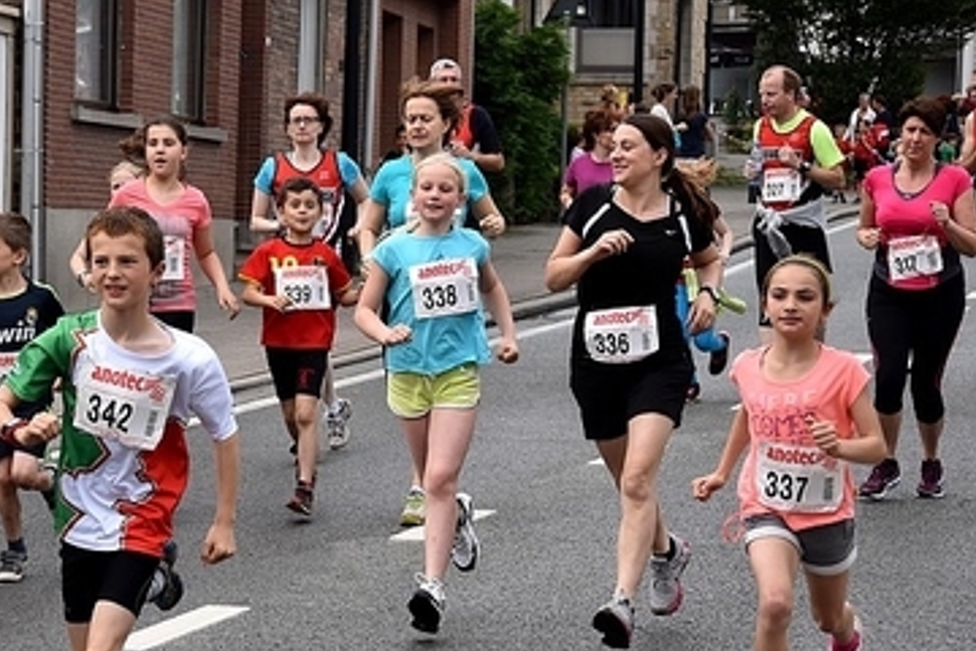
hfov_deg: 14.1
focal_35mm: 145
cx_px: 306
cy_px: 350
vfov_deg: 9.5
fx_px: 3931
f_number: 5
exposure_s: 1/1250
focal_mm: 58
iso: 400
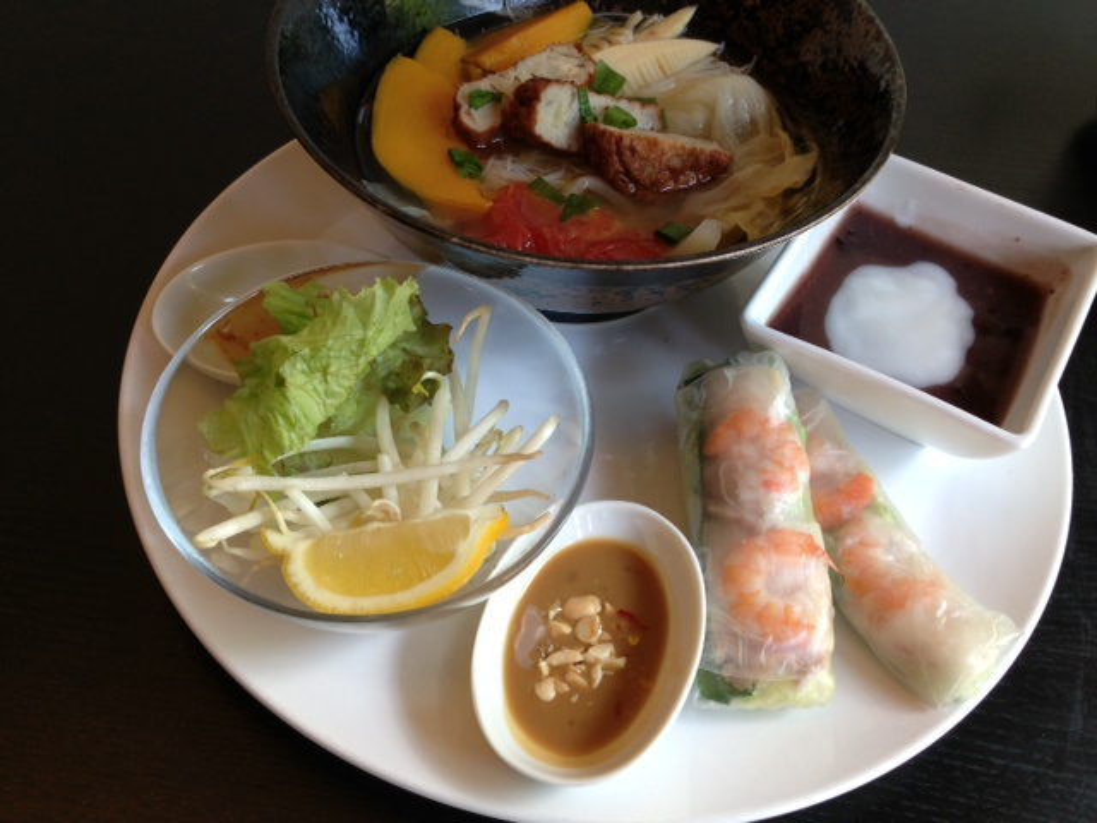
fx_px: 1046
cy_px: 412
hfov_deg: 55.4
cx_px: 548
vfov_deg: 42.9
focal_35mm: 33
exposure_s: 1/40
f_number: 2.4
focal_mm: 4.13
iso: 64
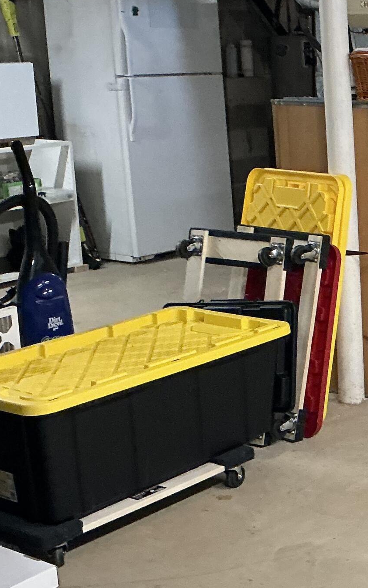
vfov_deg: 31.0
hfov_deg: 17.0
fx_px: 1059
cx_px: 619
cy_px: 248
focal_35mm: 66
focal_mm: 3
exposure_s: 1/60
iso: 200
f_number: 1.8
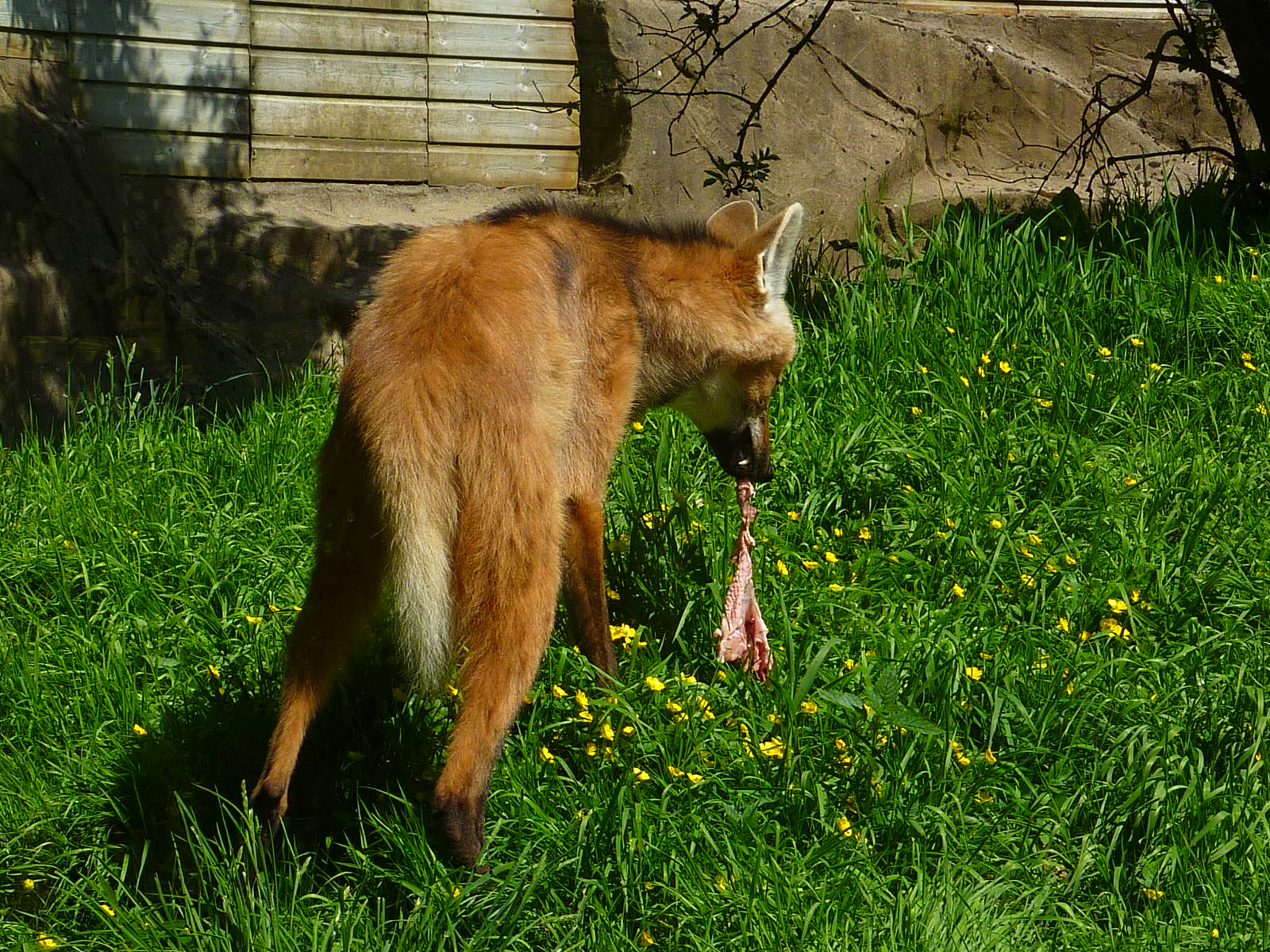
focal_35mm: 131
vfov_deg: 11.3
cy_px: 476
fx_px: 4806
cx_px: 635
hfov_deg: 15.1
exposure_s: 1/400
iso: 80
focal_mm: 11.9
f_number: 4.5
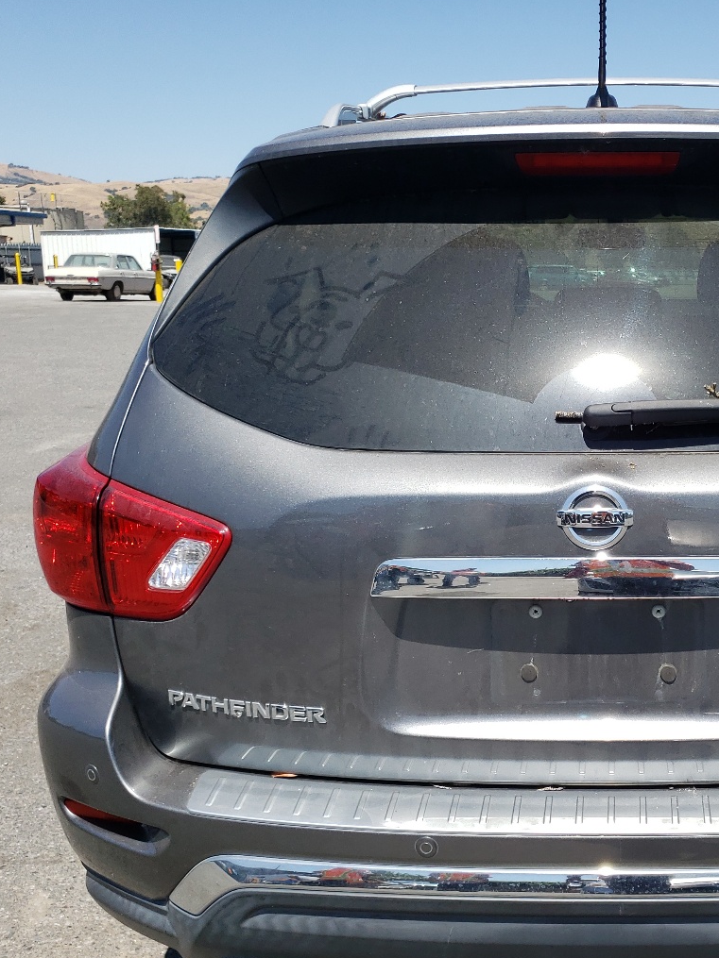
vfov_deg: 45.7
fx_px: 1136
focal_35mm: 41
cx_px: 598
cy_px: 526
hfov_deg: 33.8
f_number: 1.5
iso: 50
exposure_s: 1/2500
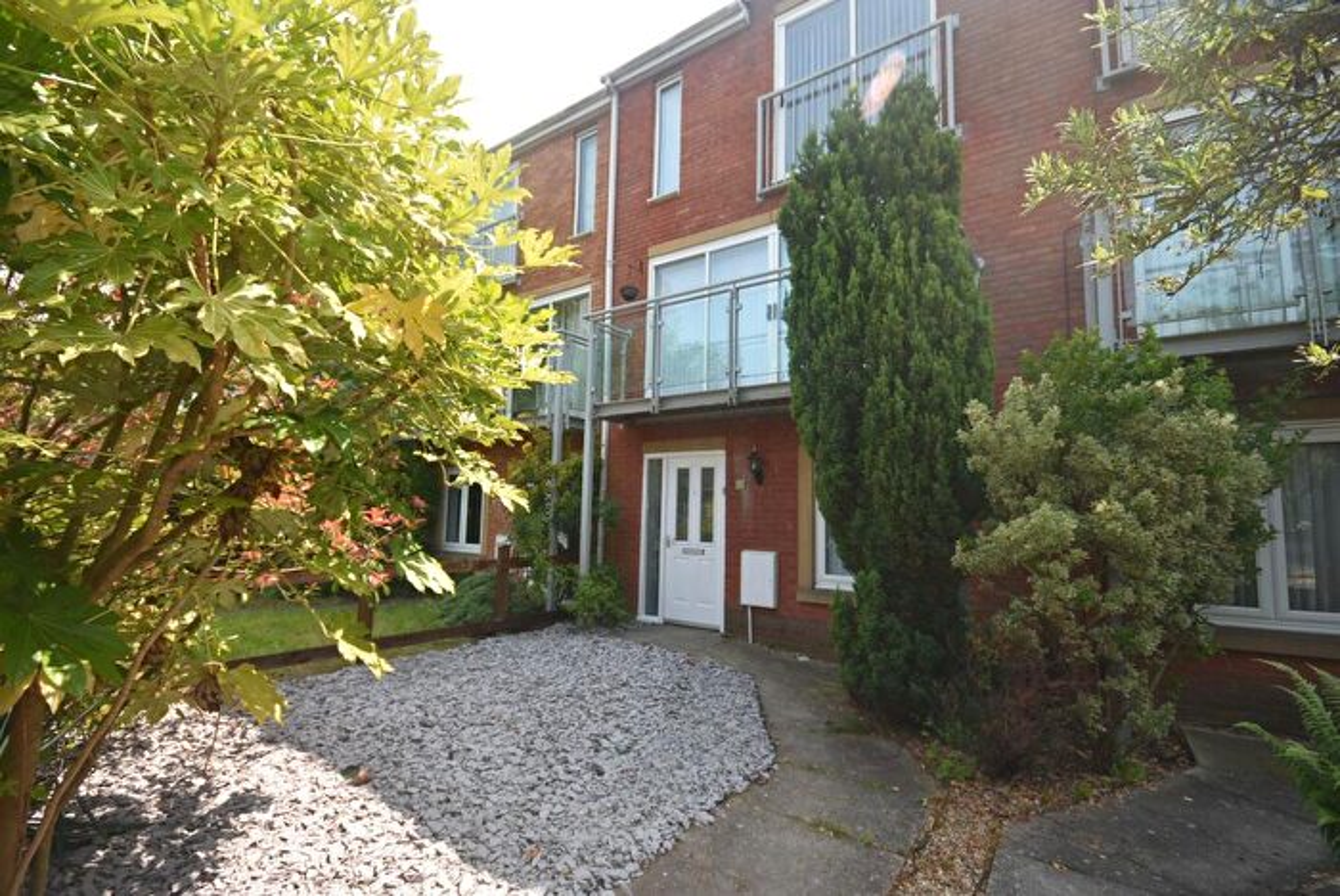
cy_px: 448
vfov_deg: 77.4
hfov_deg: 100.3
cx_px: 670
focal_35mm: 15
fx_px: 559
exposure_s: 1/125
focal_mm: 10
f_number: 5.6
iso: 100
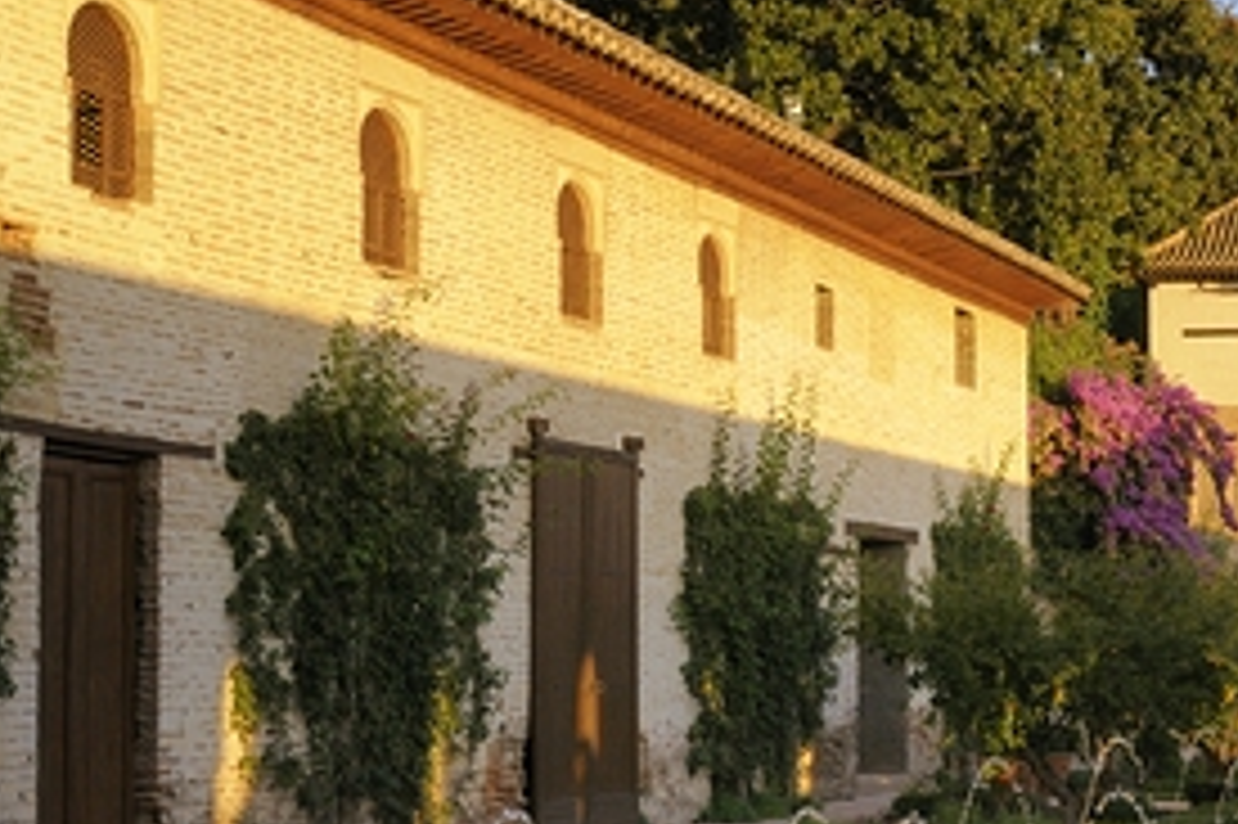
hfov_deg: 27.4
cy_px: 412
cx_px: 1017
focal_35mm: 72
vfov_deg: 18.9
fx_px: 2474
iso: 200
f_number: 6.3
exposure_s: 1/160
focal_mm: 22
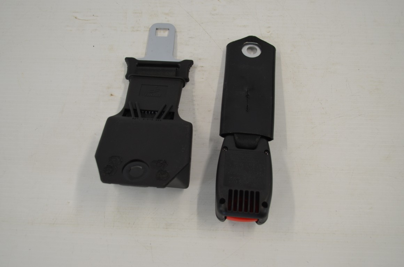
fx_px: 437
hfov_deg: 49.6
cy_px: 134
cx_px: 202
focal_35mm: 39
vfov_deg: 34.1
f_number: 4.5
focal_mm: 26
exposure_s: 1/80
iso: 400
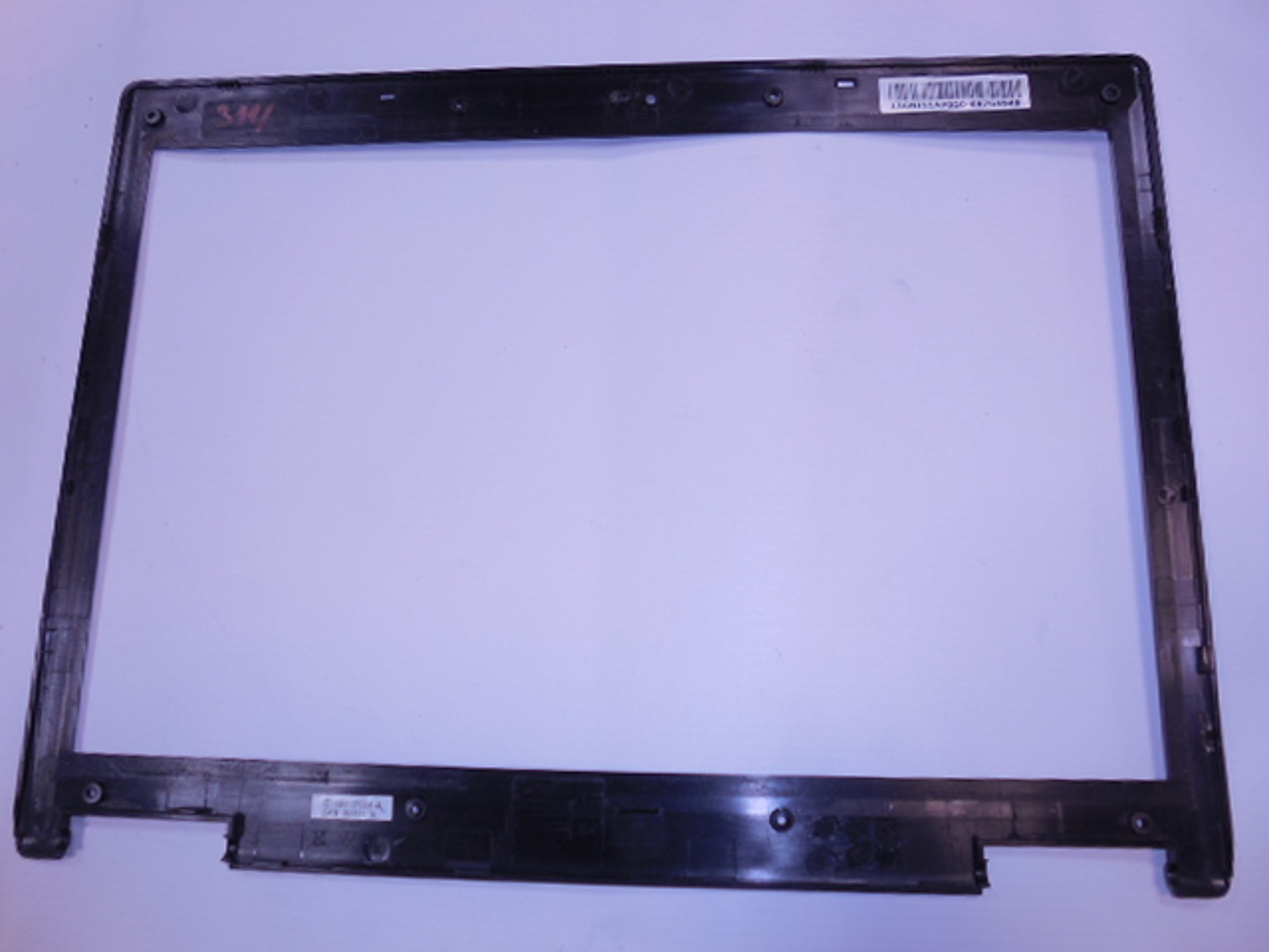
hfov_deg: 67.3
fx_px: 953
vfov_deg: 53.1
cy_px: 476
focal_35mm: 26
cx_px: 634
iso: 125
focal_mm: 4.6
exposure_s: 1/40
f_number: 3.5
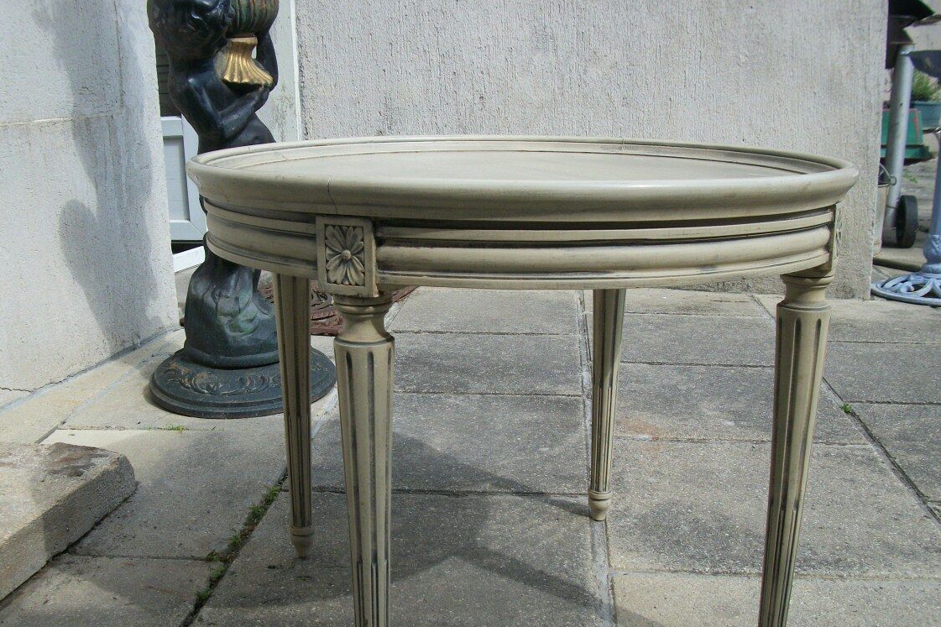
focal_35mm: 38
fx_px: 993
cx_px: 416
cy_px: 394
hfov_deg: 50.6
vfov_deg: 34.8
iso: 80
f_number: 8.8
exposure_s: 1/125
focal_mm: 5.7
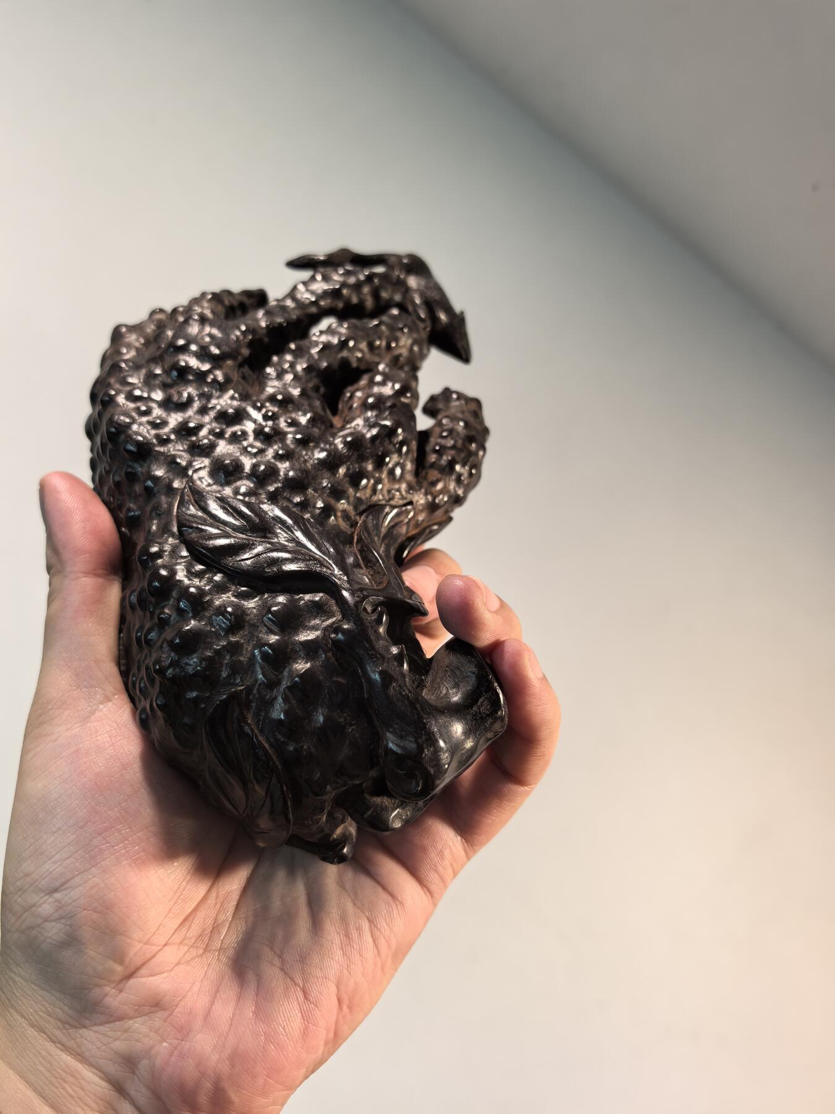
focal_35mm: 27
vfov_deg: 65.3
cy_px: 557
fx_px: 868
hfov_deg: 51.4
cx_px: 418
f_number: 2
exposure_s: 1/835
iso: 2500
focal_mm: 6.98
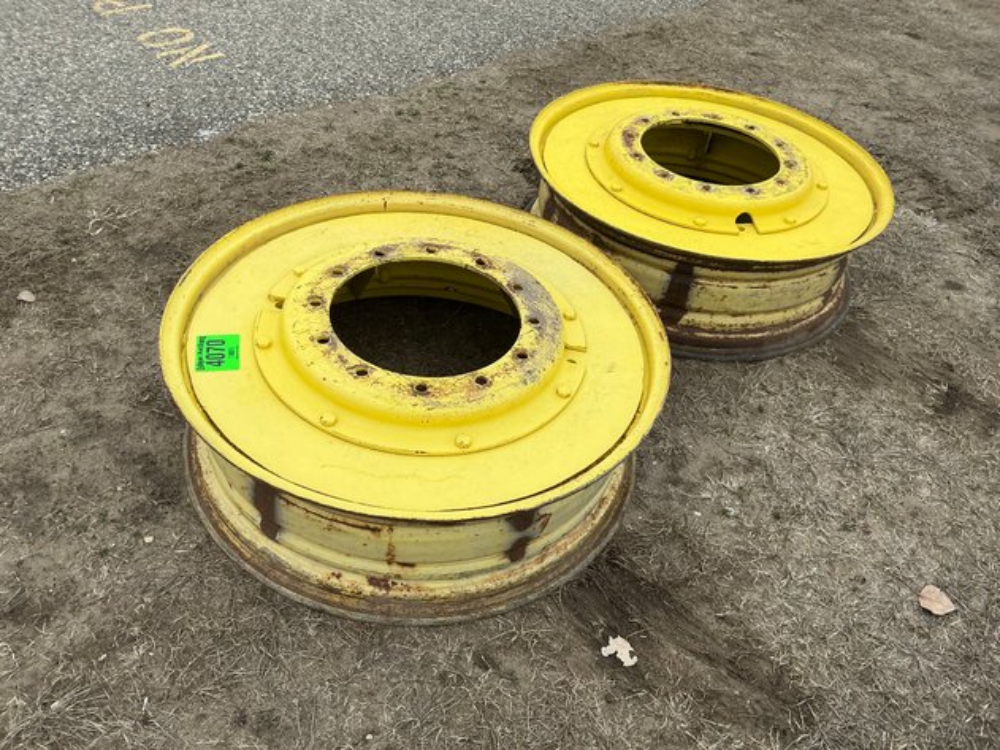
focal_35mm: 28
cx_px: 500
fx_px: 809
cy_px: 375
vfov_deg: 49.7
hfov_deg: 63.5
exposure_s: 1/540
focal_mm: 3
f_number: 1.8
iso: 25
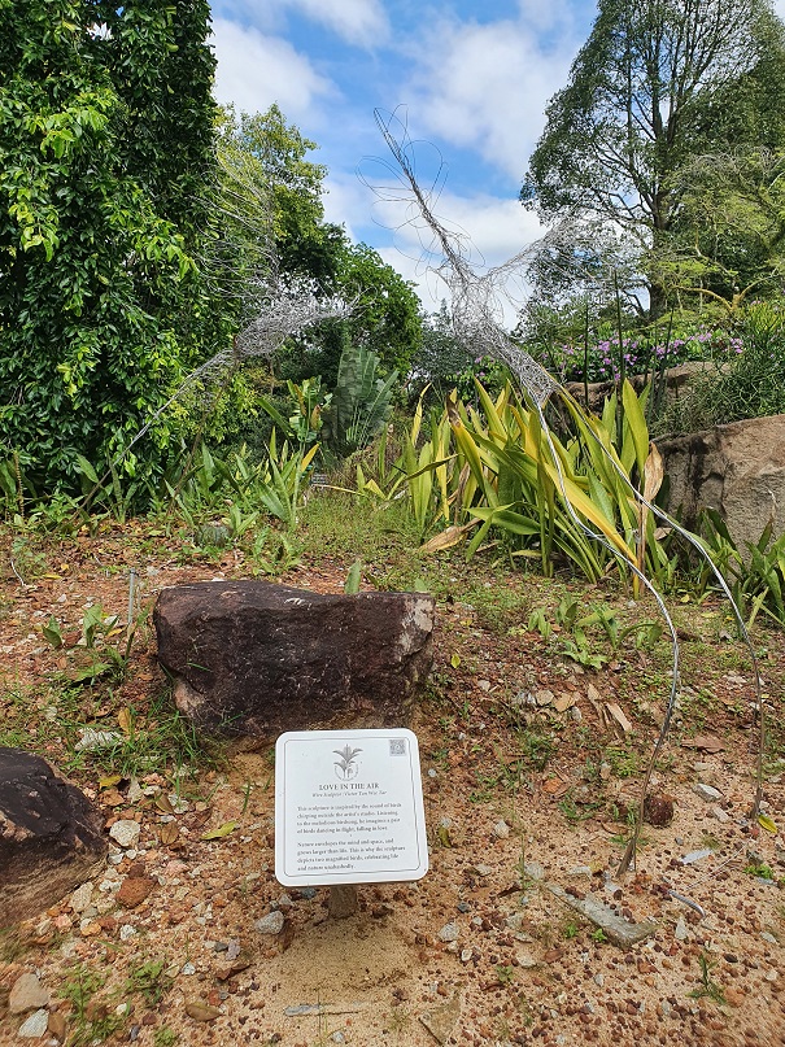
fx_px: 786
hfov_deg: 53.1
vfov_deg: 67.3
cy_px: 524
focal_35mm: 26
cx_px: 392
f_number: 2.4
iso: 50
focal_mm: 4.32
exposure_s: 1/1176
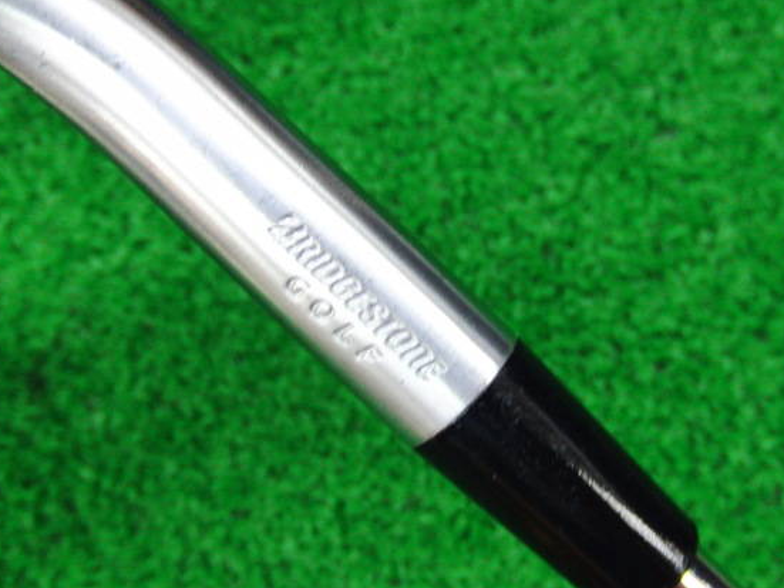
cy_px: 327
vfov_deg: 33.5
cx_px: 434
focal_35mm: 43
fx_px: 974
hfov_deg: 43.8
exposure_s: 1/30
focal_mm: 6.42
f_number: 3.6
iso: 400
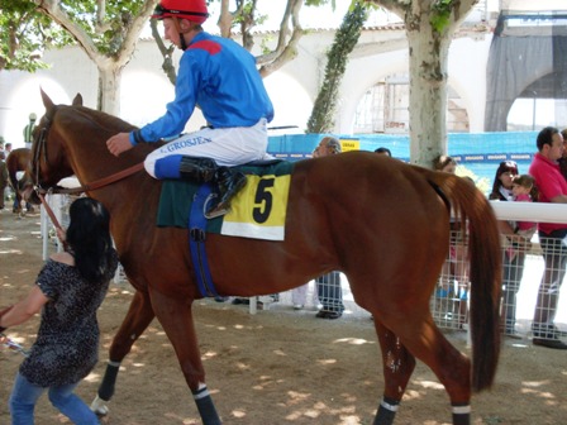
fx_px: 622
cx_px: 284
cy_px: 212
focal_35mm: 38
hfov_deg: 49.0
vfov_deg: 37.7
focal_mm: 6.3
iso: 80
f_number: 2.8
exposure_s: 1/180
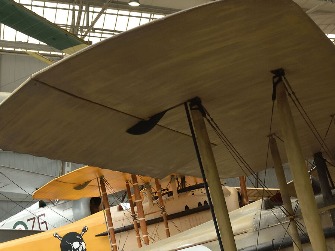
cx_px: 188
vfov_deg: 18.2
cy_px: 206
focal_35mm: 80
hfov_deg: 24.4
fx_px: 774
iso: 1000
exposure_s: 1/160
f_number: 8
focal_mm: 31
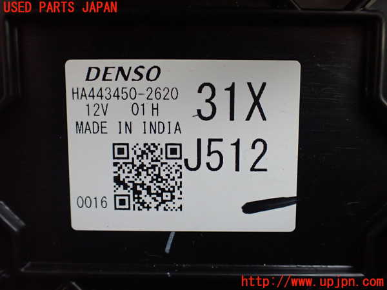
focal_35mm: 30
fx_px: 335
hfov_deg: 60.0
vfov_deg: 46.8
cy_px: 145
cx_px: 194
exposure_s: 1/125
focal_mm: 5.4
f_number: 2.3
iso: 500
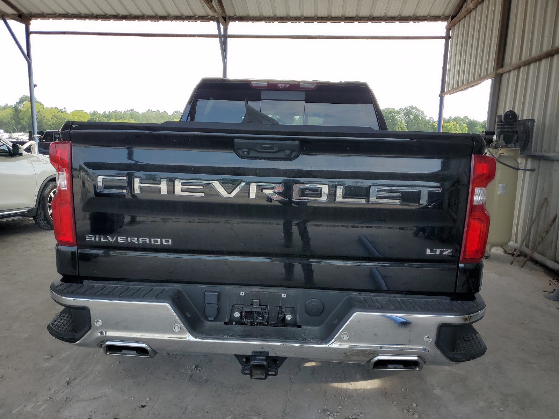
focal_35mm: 26
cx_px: 280
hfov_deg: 67.3
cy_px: 210
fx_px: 420
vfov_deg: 53.1
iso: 50
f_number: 1.5
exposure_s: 1/833
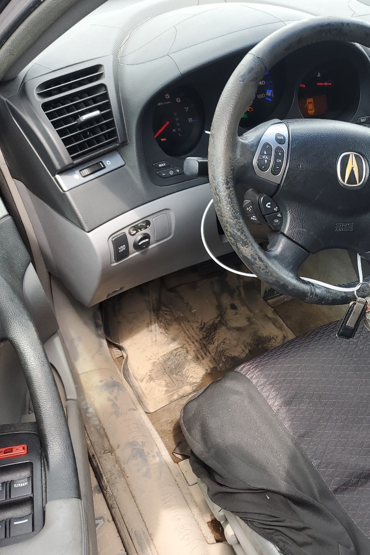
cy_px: 278
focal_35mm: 37
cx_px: 345
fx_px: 570
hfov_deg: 33.7
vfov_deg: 51.9
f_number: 1.5
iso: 50
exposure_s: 1/161
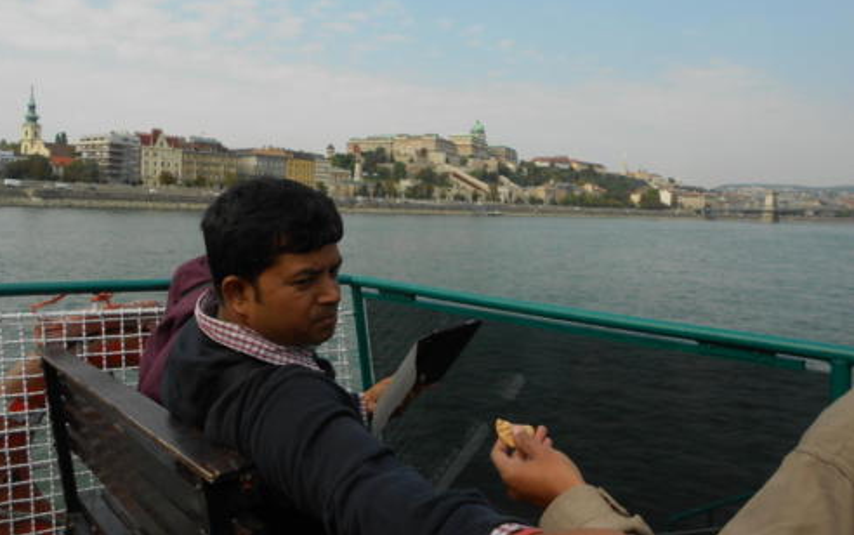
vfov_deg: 44.4
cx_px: 422
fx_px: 652
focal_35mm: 28
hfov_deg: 66.4
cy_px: 223
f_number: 3.2
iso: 80
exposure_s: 1/800
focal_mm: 4.6
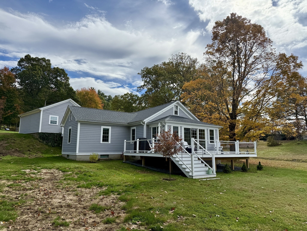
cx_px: 154
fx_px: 213
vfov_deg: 56.8
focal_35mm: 24
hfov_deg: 71.6
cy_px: 116
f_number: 1.78
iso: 80
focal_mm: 6.76
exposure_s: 1/7353
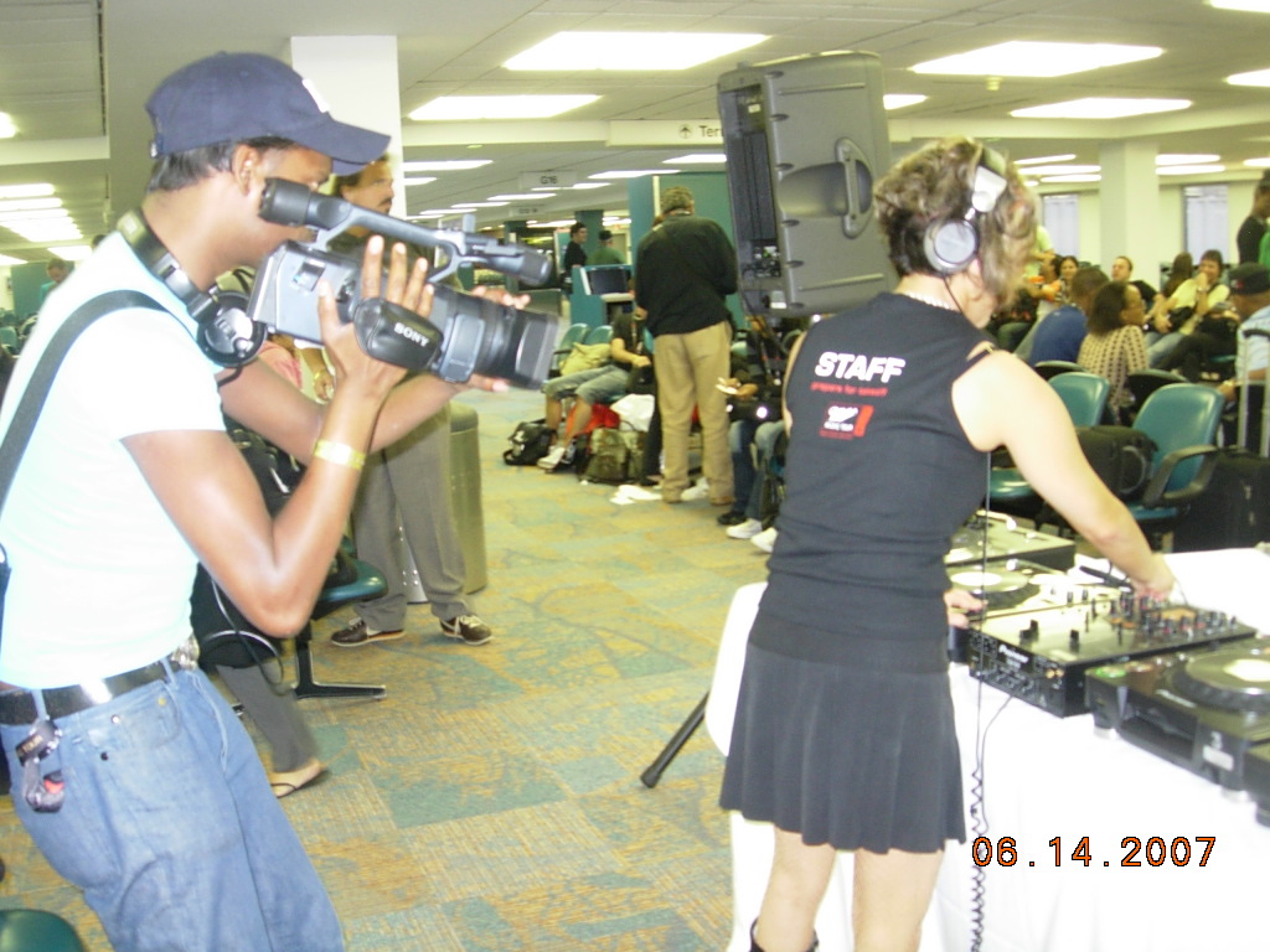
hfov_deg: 49.0
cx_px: 635
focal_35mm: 38
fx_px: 1394
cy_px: 476
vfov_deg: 37.7
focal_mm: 7.8
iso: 173
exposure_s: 1/20.1
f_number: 2.8
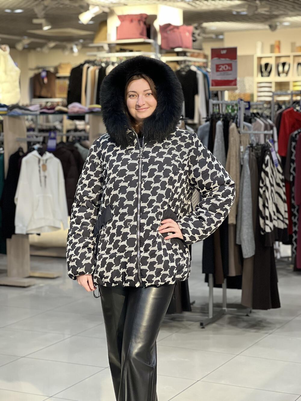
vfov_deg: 25.3
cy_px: 200
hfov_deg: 19.1
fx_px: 893
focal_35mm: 77
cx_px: 150
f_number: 2.8
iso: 160
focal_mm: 9
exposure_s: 1/33
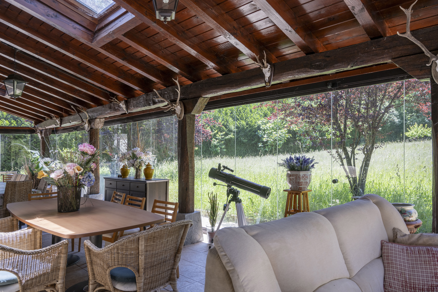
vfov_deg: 53.1
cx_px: 219
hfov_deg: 73.7
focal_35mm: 24
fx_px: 292
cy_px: 146
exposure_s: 1/160
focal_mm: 24
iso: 160
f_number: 5
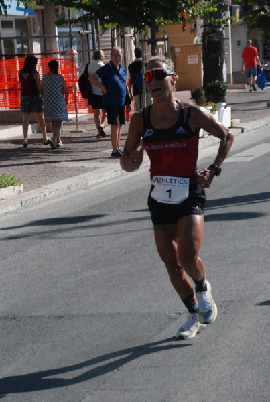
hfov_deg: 11.5
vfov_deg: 17.0
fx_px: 1343
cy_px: 201
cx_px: 135
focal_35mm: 120
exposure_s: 1/2000
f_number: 8
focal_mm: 80
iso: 1000
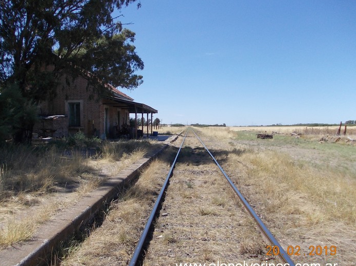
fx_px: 319
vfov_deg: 45.4
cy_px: 138
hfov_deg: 58.3
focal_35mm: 31
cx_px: 159
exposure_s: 1/400
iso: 80
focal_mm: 4
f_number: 5.4
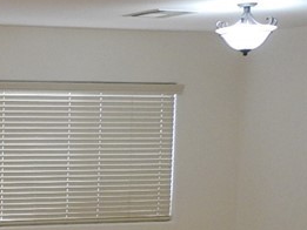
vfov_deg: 15.7
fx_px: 834
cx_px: -292
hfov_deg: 16.4
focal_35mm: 94
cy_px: 177
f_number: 3.3
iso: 200
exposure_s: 1/30
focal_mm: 4.3
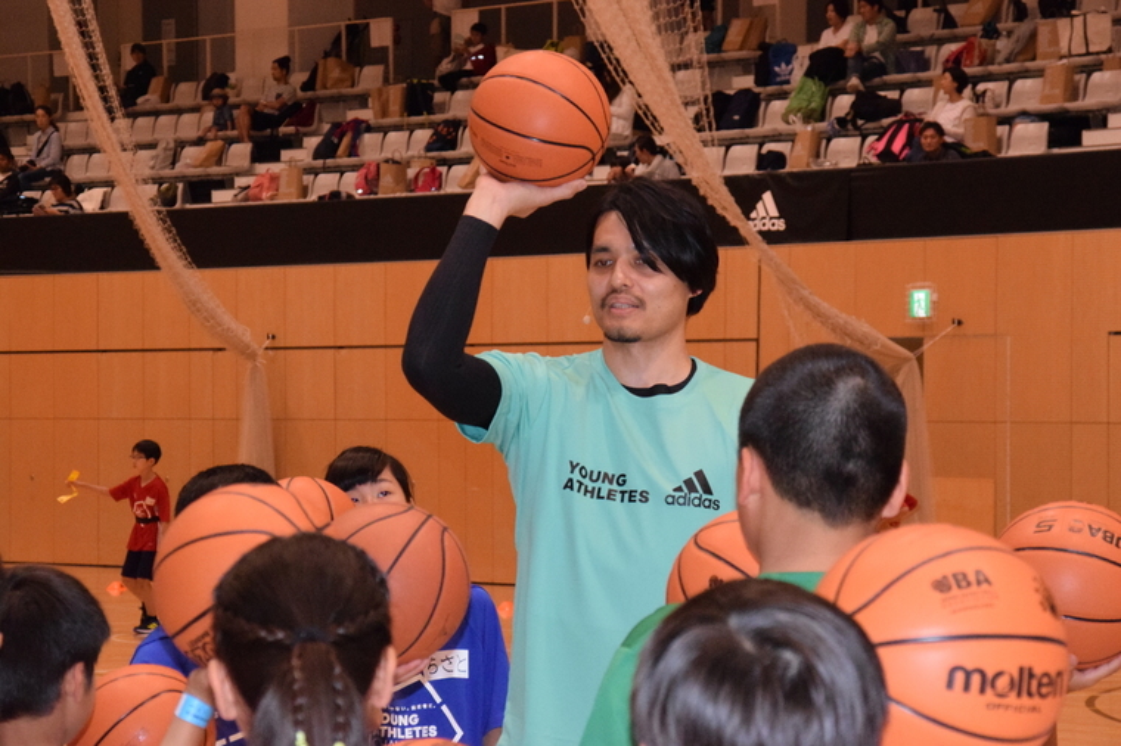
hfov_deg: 14.9
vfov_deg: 9.9
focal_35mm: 138
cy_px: 373
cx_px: 560
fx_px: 4295
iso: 6400
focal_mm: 92
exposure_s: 1/200
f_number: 11
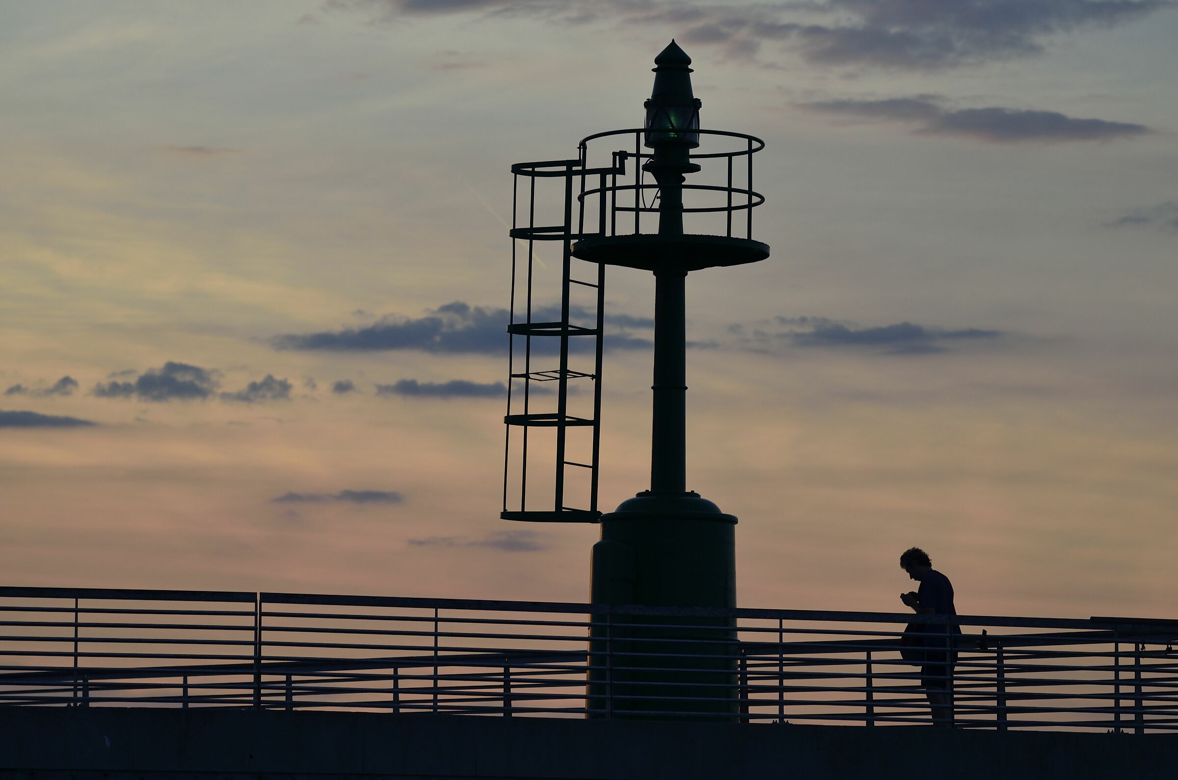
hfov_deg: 11.4
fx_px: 5878
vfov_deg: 7.6
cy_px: 390
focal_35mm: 180
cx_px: 589
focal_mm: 120
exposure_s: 1/200
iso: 100
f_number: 4
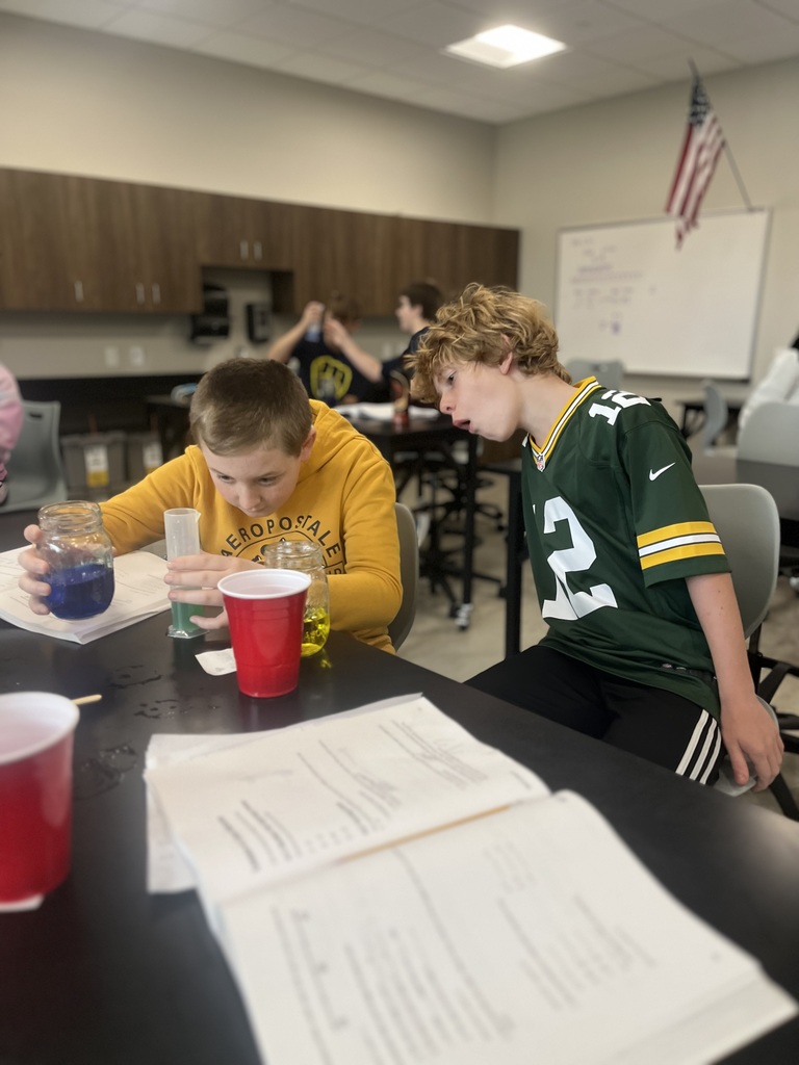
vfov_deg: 67.3
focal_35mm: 26
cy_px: 532
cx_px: 400
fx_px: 800
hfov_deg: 53.1
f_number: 1.6
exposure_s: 1/59
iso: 200
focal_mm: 5.1
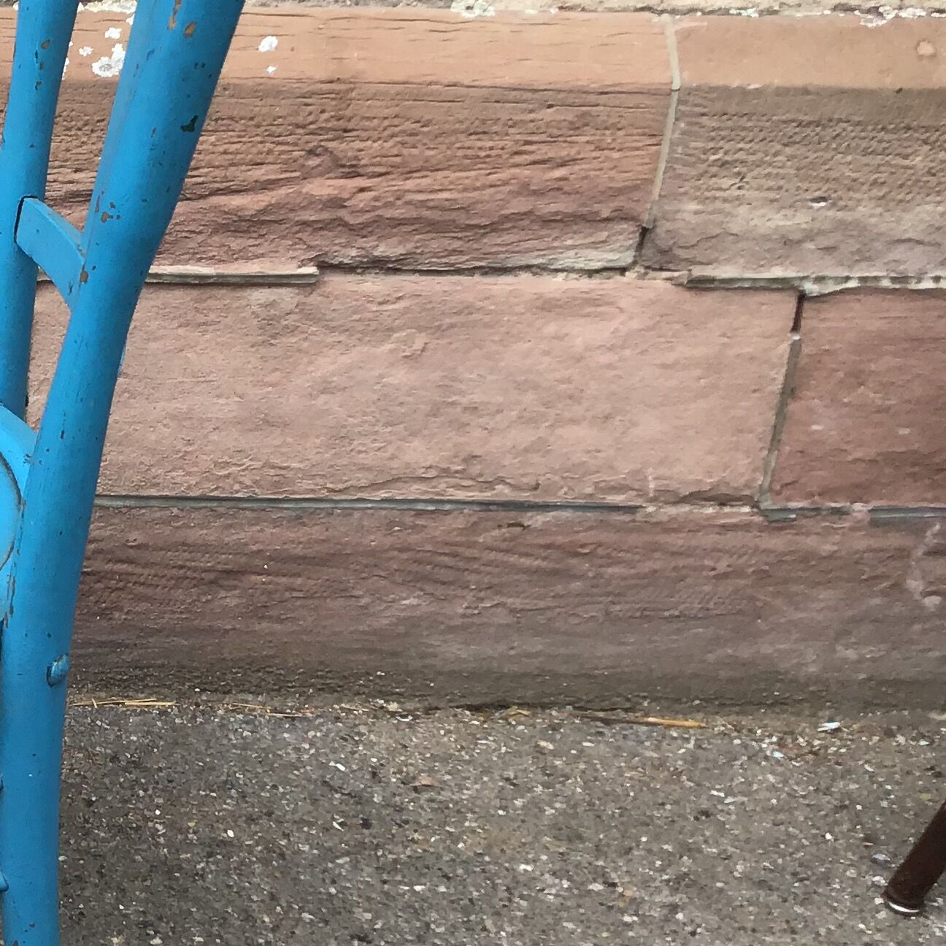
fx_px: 2133
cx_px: -152
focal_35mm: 69
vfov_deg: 25.0
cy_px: 480
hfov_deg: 23.2
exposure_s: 1/429
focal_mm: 3.3
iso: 25
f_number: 2.4
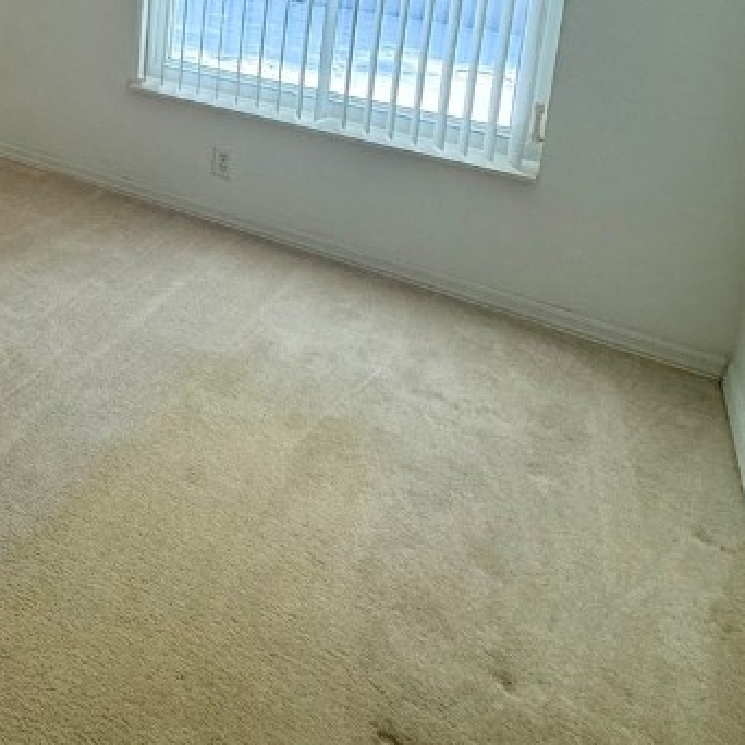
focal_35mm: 37
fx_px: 901
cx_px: -74
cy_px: -50
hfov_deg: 37.6
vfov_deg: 38.2
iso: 80
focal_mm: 2.22
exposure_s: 1/99
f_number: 2.2
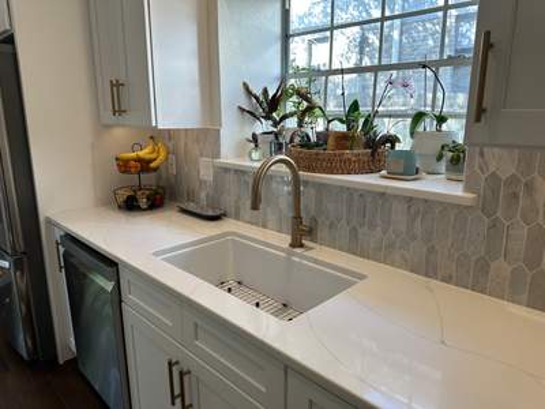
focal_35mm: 24
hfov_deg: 71.6
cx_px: 272
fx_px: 378
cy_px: 204
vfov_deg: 56.8
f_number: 1.78
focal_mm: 6.86
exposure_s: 1/123
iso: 100
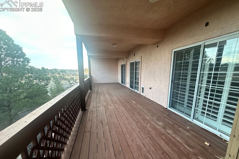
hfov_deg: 100.4
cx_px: 118
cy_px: 90
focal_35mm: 15
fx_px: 100
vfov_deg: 76.9
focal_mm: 2.22
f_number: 2.2
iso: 80
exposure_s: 1/99
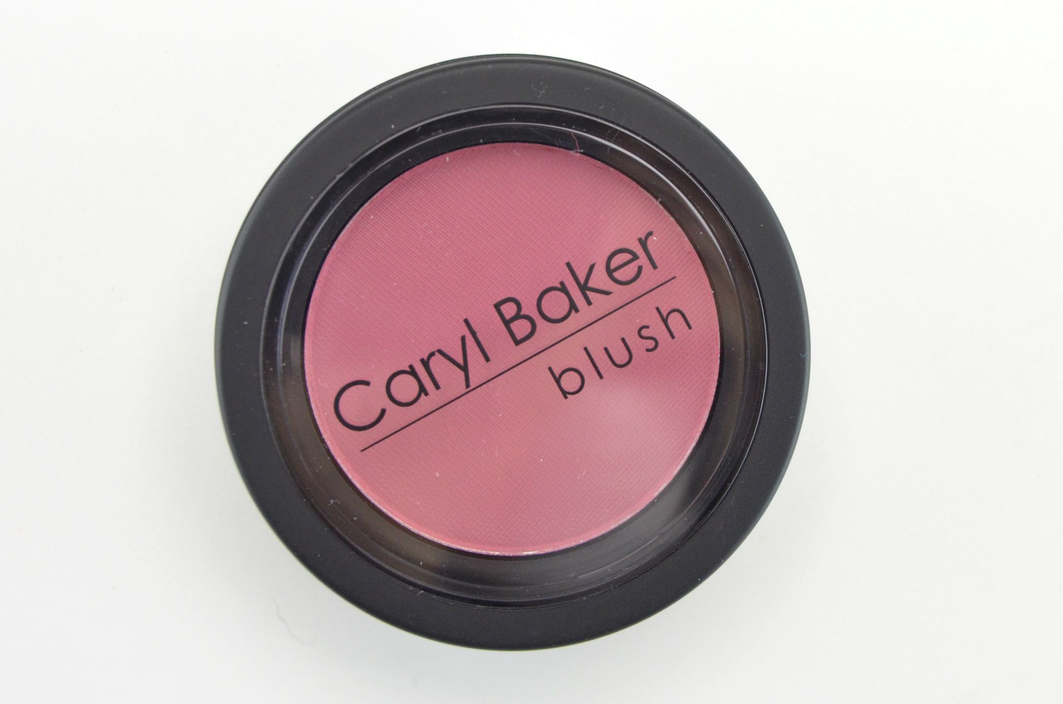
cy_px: 352
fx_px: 1150
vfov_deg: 34.1
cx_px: 532
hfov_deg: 49.6
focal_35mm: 39
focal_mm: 26
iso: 800
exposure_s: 1/125
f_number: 5.6
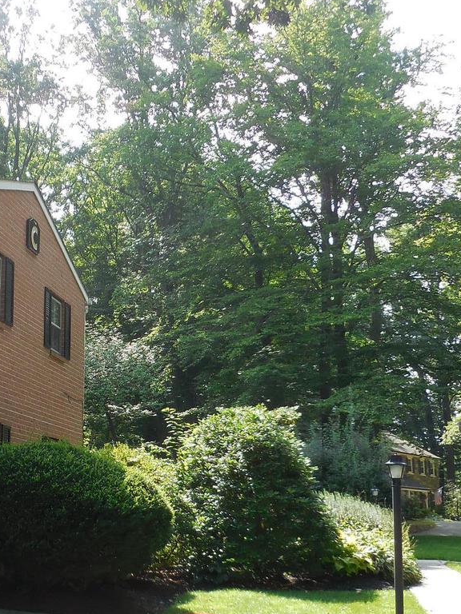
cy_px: 360
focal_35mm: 50
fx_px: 888
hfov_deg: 28.1
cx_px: 54
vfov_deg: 38.1
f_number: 3.7
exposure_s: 1/160
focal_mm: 4.5
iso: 125
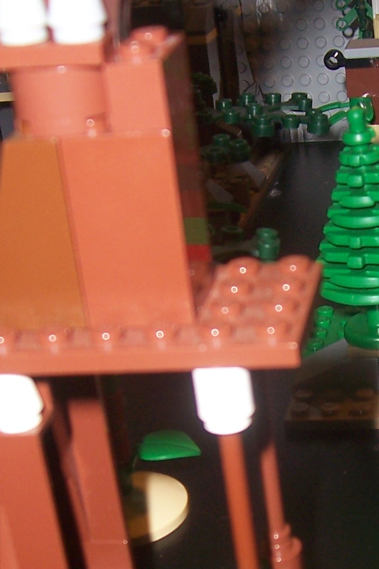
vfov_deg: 24.7
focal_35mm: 82
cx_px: 327
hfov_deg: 16.5
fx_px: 1295
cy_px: 370
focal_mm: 5.6
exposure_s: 1/60
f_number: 2.7
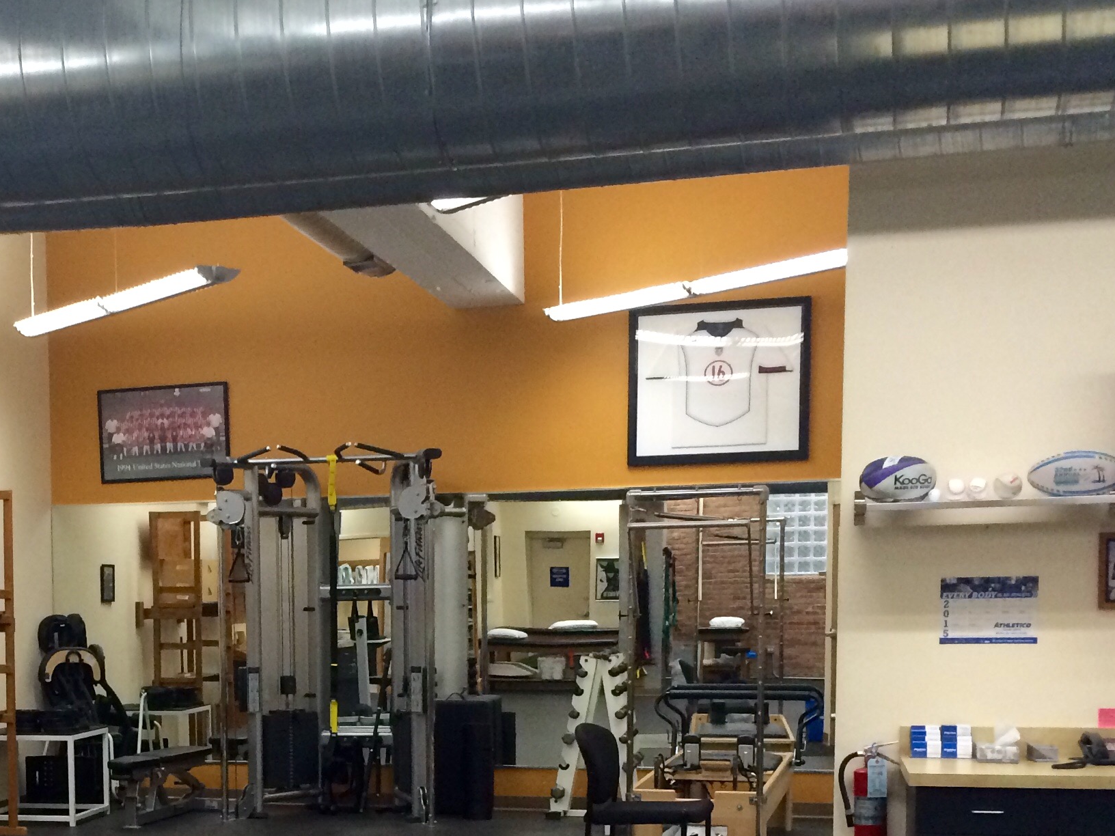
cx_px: 170
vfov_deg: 24.5
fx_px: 1868
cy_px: 759
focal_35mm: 58
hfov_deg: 32.0
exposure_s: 1/30
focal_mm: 4.15
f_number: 2.2
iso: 160
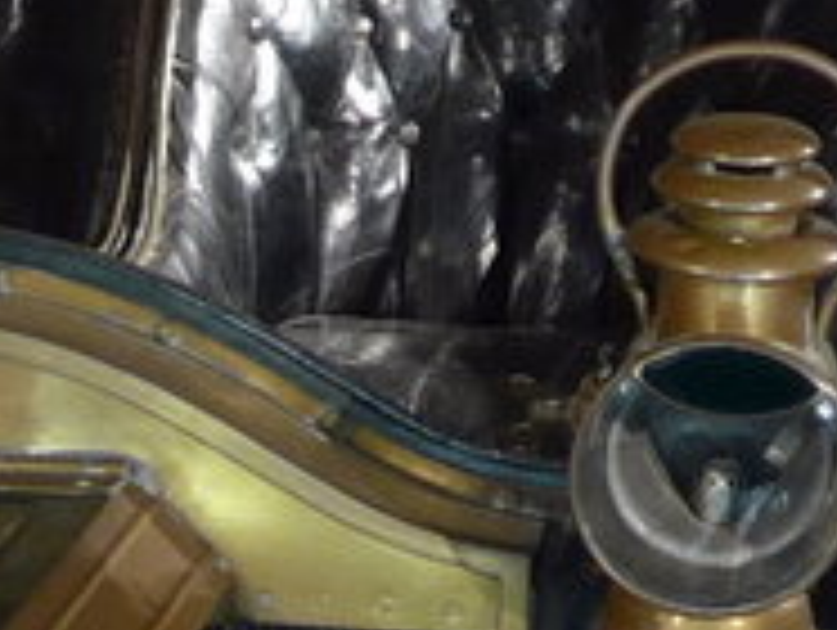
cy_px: 1143
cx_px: -256
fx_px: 4527
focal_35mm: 187
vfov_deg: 7.7
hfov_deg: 10.3
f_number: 2
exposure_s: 1/15
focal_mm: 6
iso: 400
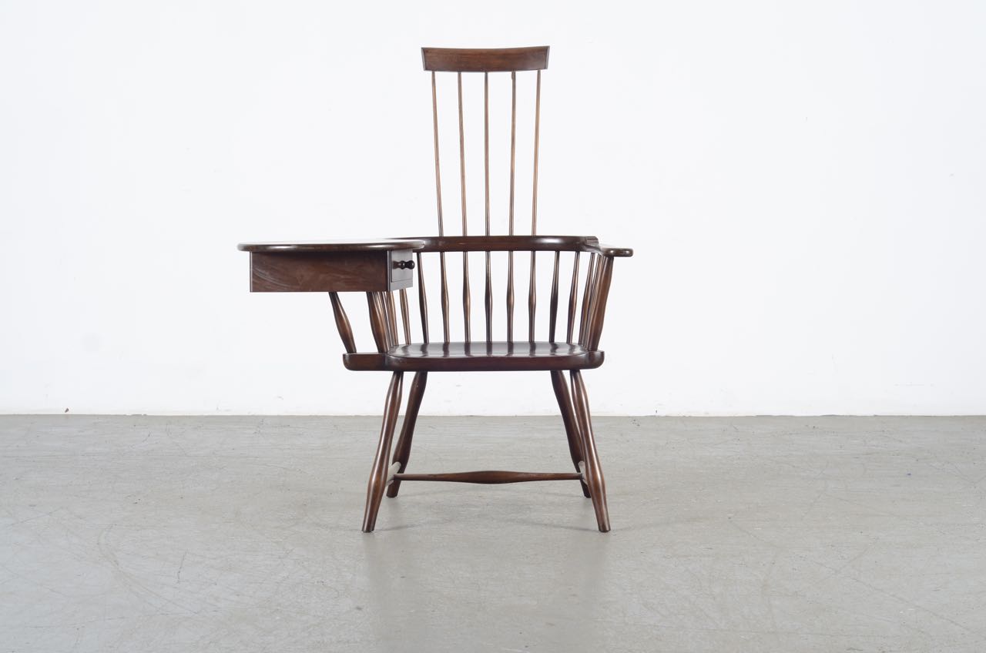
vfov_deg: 18.1
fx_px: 2050
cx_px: 493
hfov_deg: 27.0
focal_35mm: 75
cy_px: 326
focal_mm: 50
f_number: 5.6
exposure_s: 1/125
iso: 100
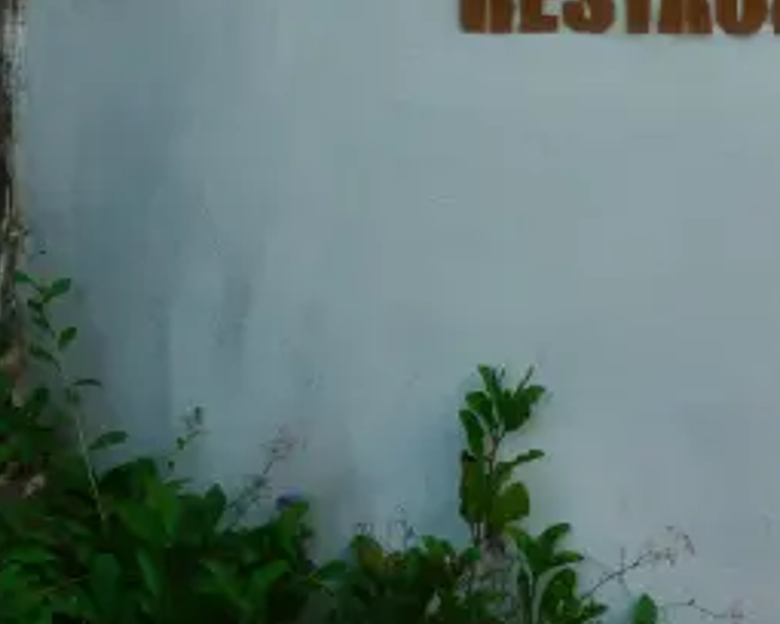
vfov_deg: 11.6
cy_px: -440
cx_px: 711
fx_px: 2886
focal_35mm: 125
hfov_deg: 15.2
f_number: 4
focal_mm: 26
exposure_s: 1/250
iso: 100
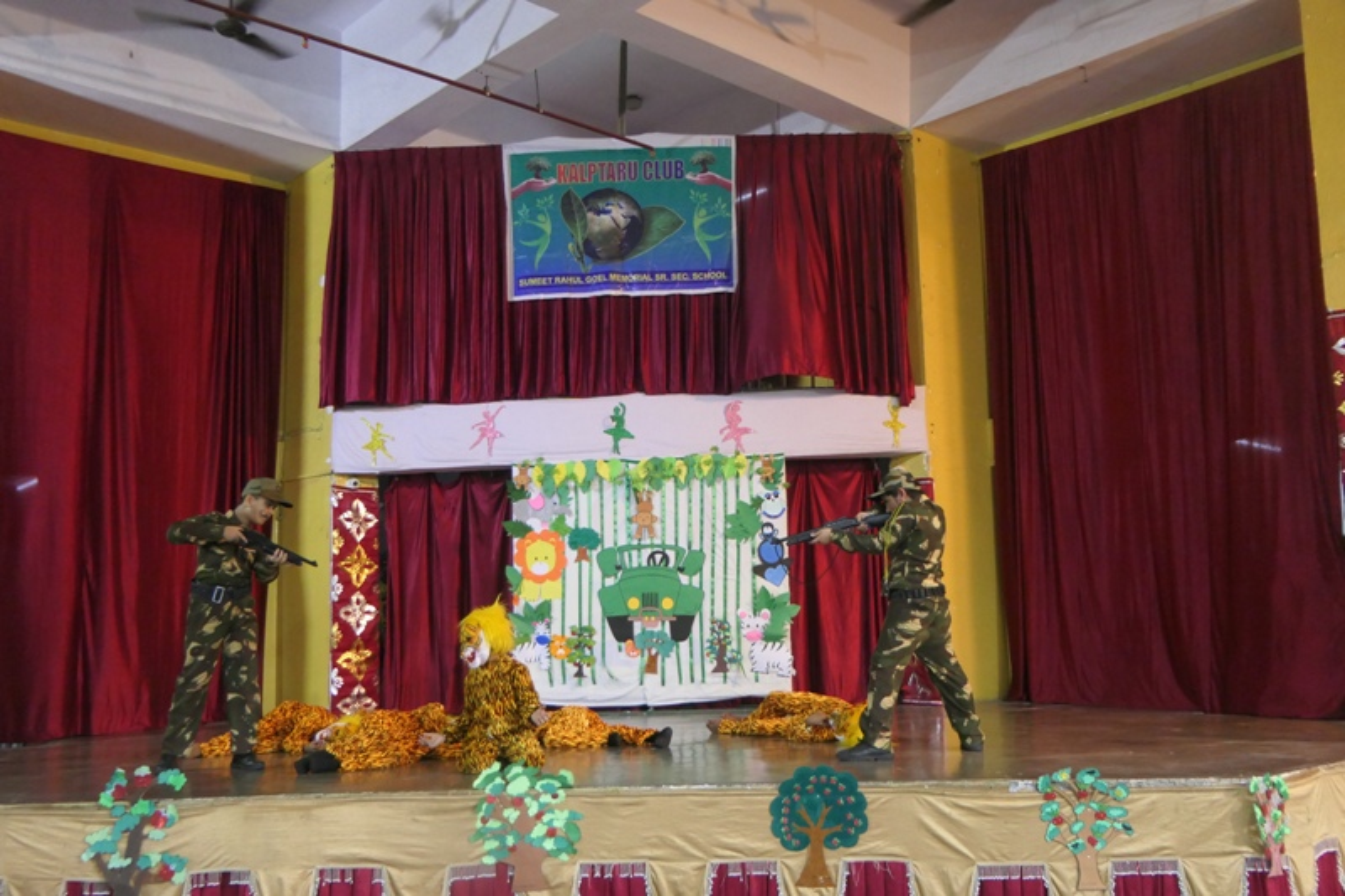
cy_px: 448
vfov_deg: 42.3
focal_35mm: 31
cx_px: 672
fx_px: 1158
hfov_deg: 60.3
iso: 1600
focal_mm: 11.5
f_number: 4.1
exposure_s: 1/100
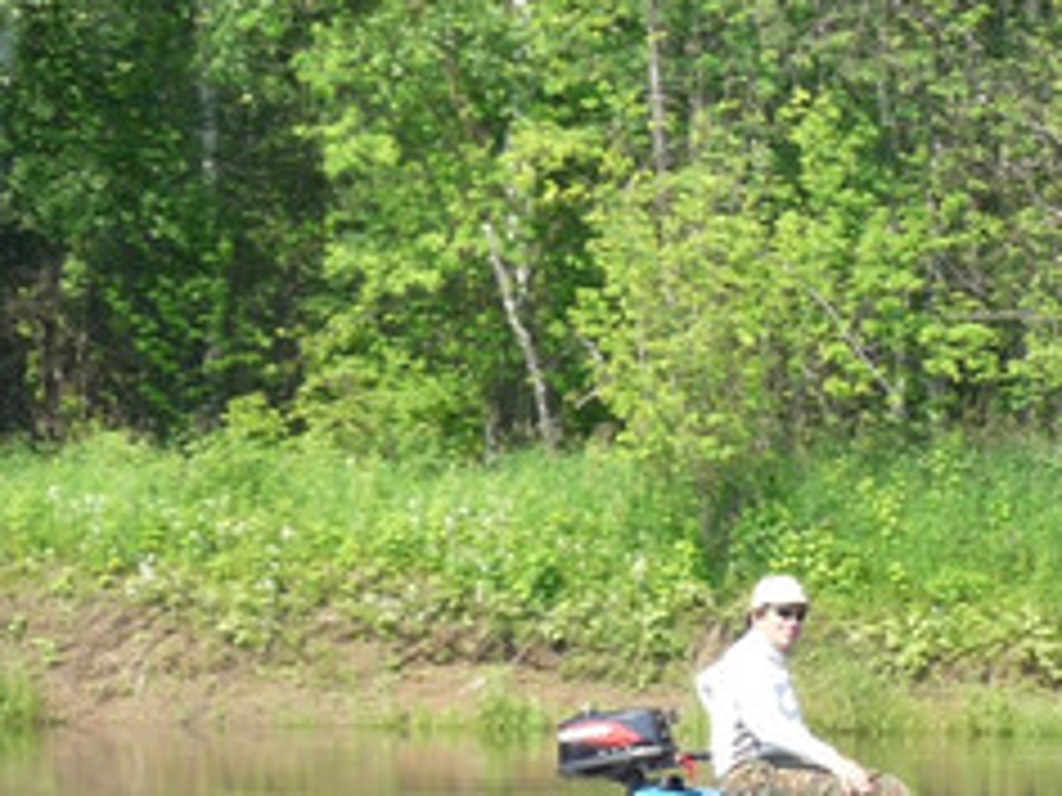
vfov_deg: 8.2
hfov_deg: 10.5
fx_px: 5553
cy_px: 688
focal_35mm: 181
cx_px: 1618
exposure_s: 1/250
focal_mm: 7.1
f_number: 4.5
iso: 100
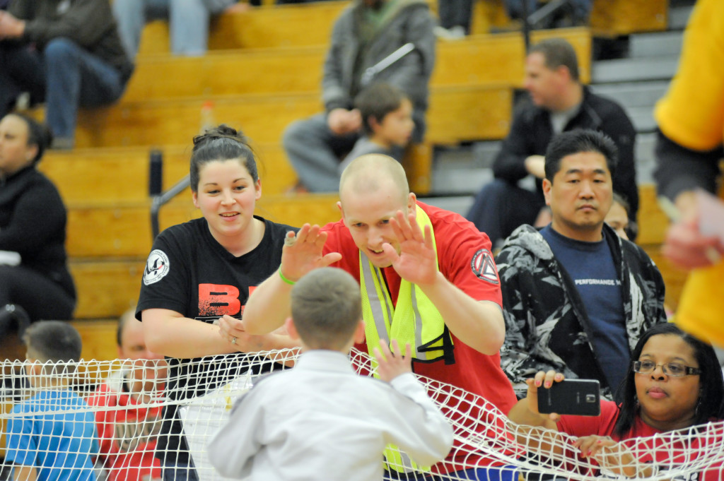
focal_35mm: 200
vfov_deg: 6.9
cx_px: 362
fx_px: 4019
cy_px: 240
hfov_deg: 10.3
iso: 5000
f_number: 3.2
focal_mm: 200
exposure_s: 1/400
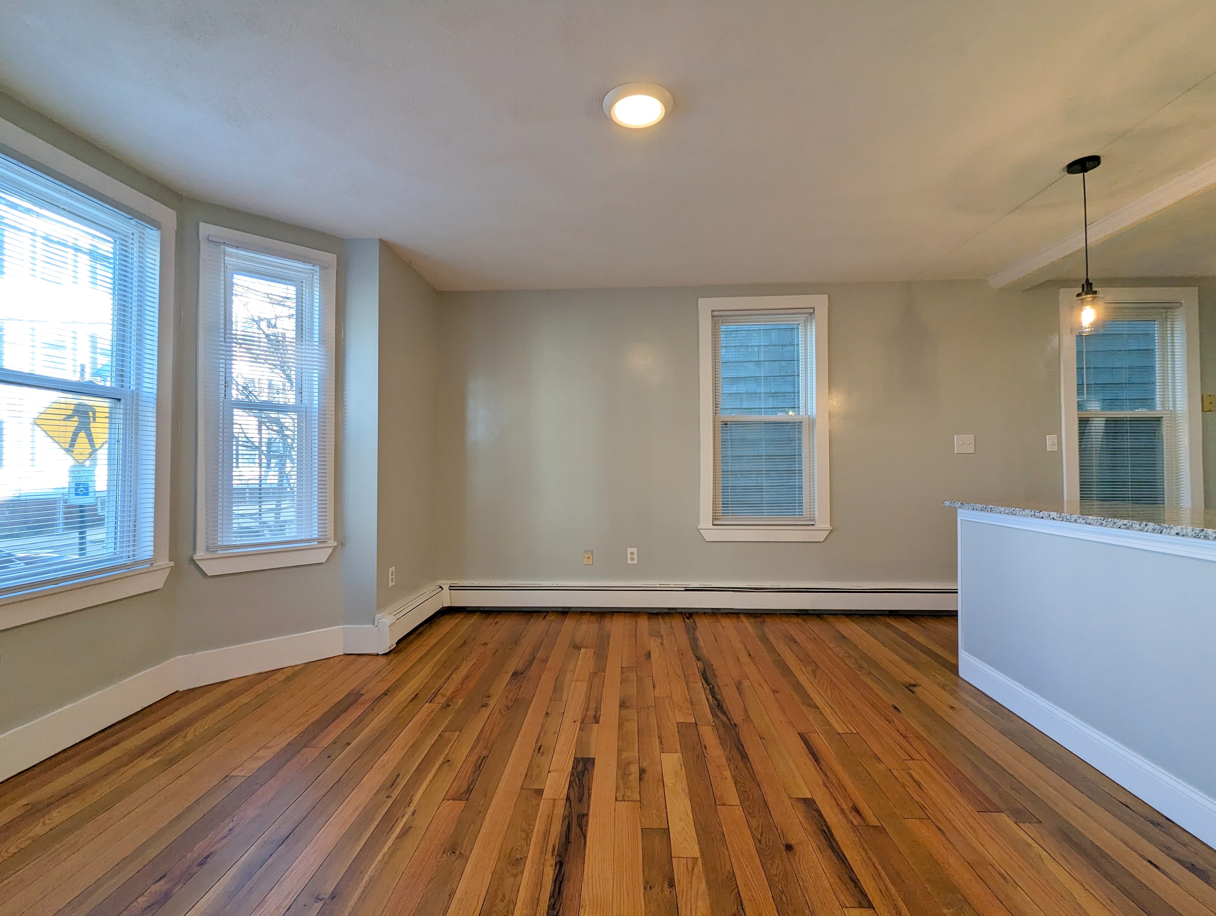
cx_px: 608
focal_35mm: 16
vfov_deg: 78.2
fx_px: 563
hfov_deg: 94.4
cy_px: 458
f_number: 2.2
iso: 84
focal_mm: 2.35
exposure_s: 1/120
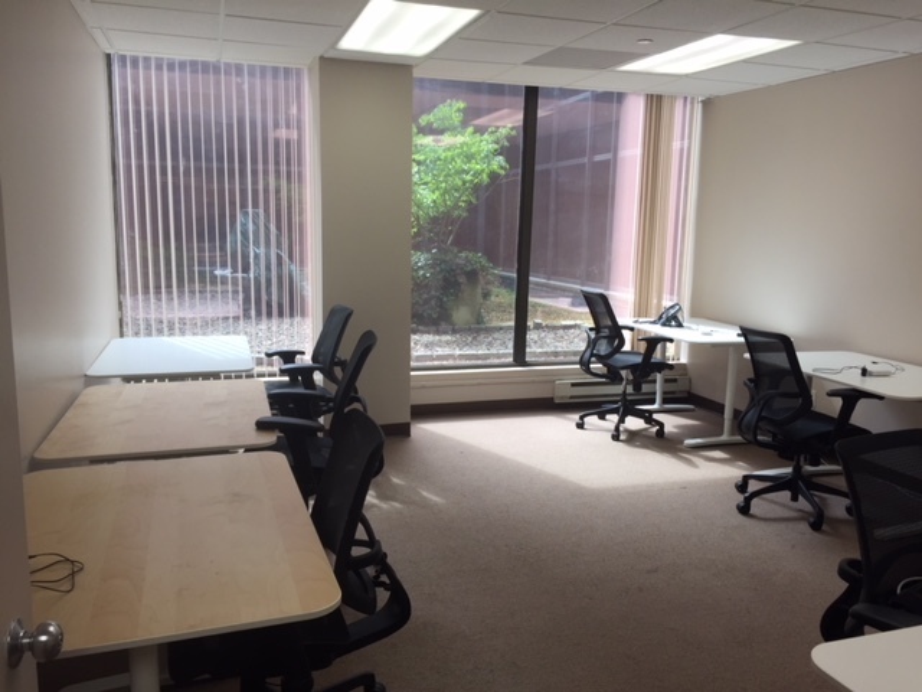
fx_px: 772
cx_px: 461
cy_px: 346
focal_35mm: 29
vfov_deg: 48.2
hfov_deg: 61.7
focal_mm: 4.15
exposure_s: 1/60
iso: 32
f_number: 2.2
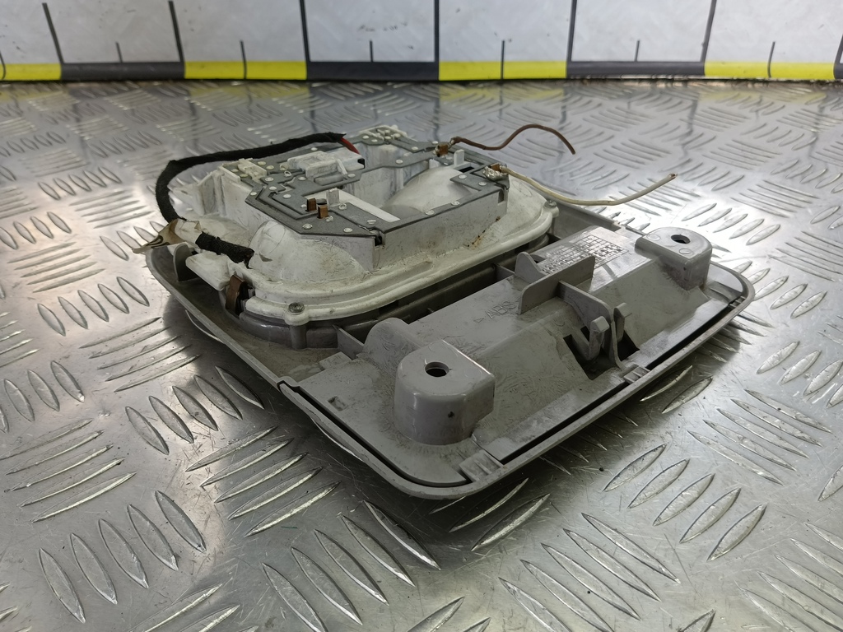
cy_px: 316
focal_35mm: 27
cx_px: 422
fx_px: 658
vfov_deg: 51.4
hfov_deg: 65.3
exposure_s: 1/100
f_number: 1.6
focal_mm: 4.11
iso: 111
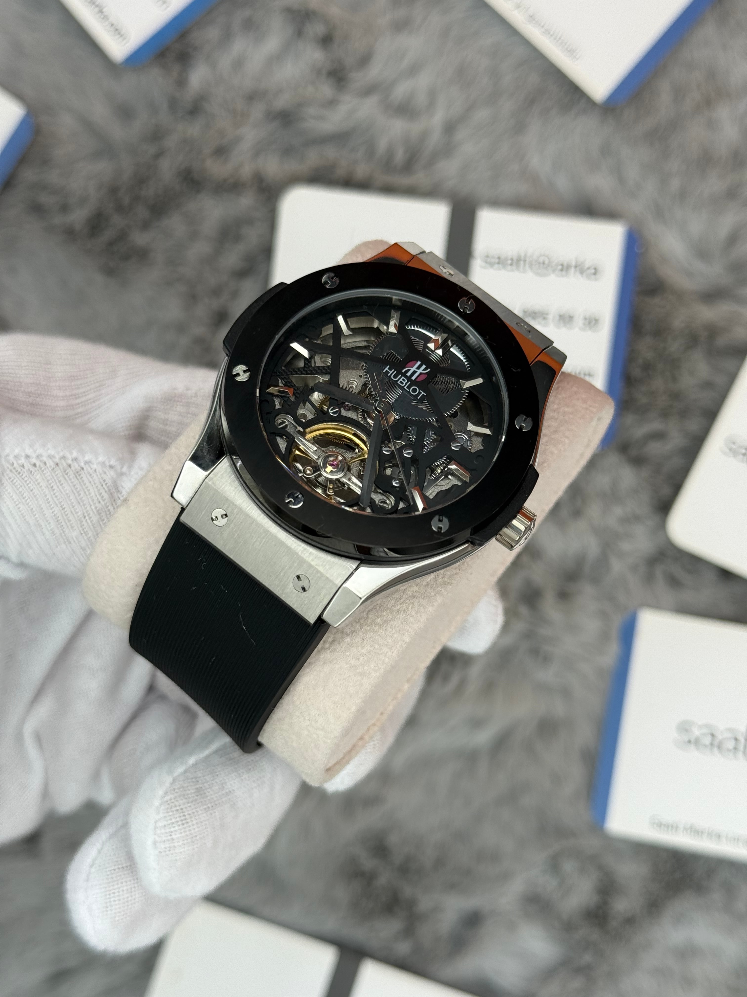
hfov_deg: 30.3
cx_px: 374
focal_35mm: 48
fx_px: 1381
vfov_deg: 39.7
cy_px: 498
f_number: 1.78
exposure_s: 1/706
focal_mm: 6.76
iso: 64
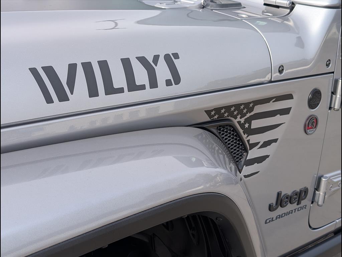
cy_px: 128
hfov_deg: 38.9
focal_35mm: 49
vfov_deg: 29.7
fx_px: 484
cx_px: 171
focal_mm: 6.9
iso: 17
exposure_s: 1/345
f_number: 1.68
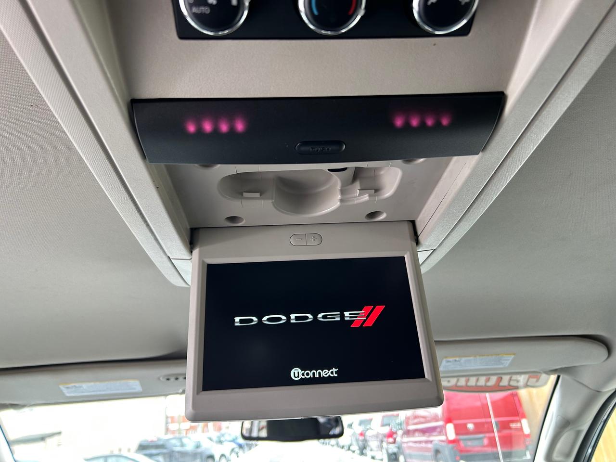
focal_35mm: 26
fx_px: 463
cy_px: 231
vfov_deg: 53.1
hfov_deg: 67.3
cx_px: 308
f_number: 1.5
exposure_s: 1/121
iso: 80
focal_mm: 5.7
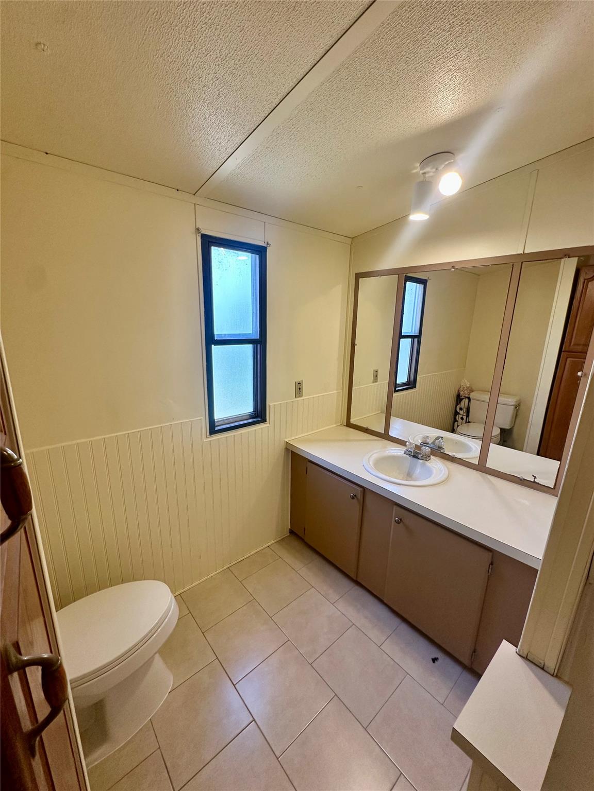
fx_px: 320
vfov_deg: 102.1
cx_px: 297
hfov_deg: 85.7
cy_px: 396
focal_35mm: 14
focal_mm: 2.22
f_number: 2.2
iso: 160
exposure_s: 1/120
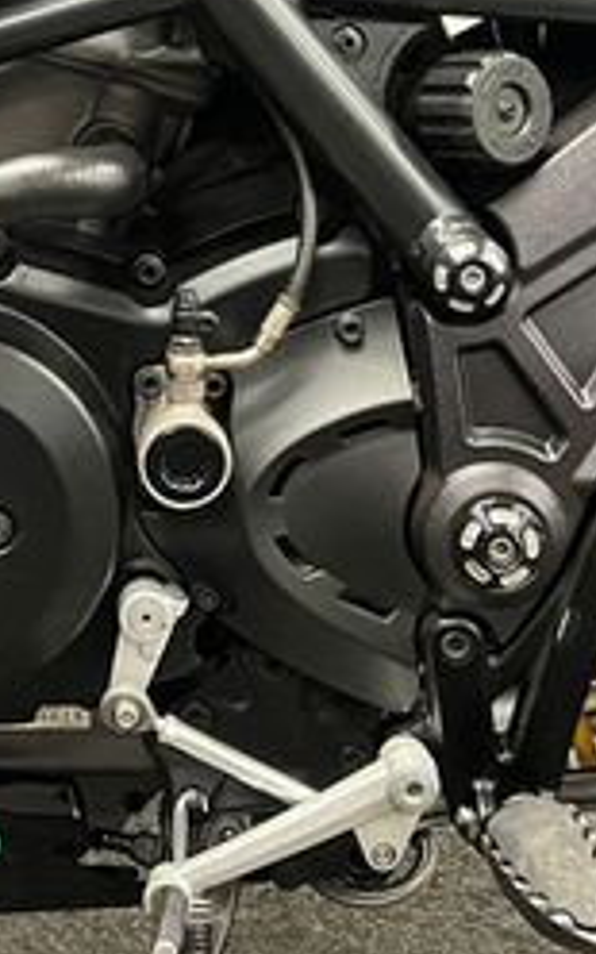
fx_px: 1845
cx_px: 73
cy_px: 65
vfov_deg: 27.7
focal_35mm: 71
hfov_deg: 18.1
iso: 640
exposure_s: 1/33
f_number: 1.6
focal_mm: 5.1
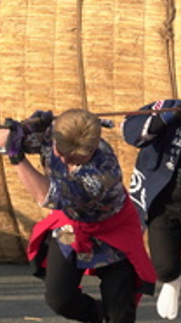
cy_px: 80
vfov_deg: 12.6
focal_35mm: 170
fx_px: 1453
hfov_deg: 6.7
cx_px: -284
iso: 100
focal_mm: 25
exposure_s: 1/320
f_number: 5.6
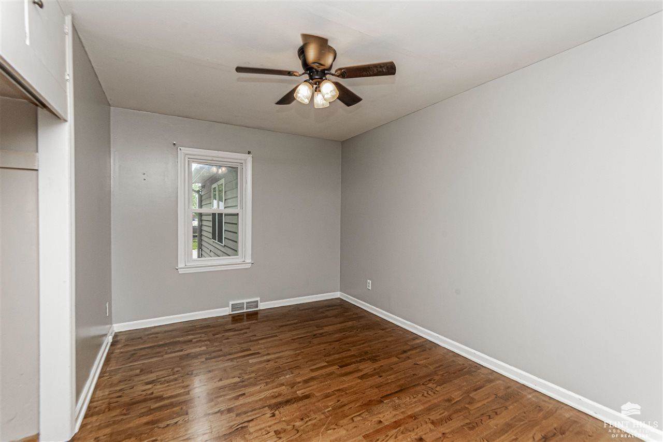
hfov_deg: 100.4
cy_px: 221
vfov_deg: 77.3
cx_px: 332
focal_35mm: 15
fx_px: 276
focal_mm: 10
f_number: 14
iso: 1250
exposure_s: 1/60
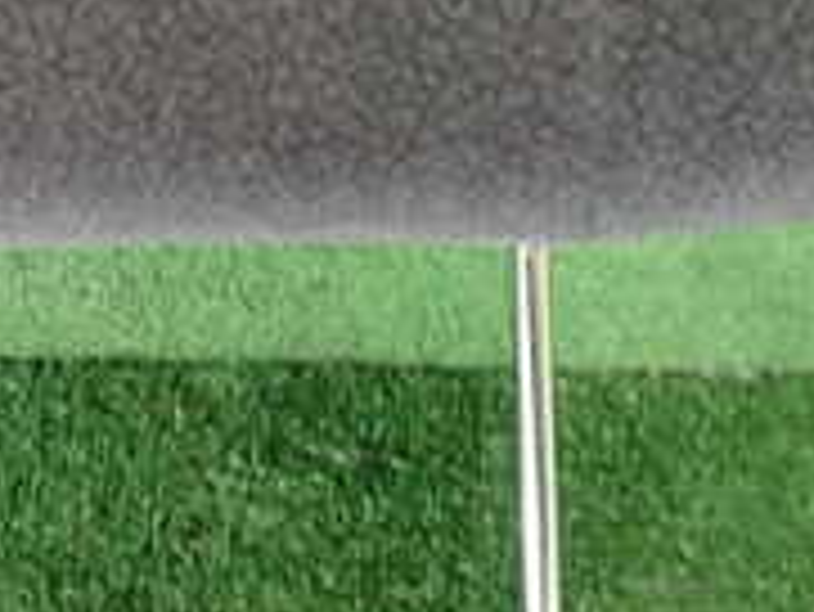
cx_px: 265
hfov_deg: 23.4
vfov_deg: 17.6
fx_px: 1953
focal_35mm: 83
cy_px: 94
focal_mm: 4.5
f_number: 2
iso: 400
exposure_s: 1/30
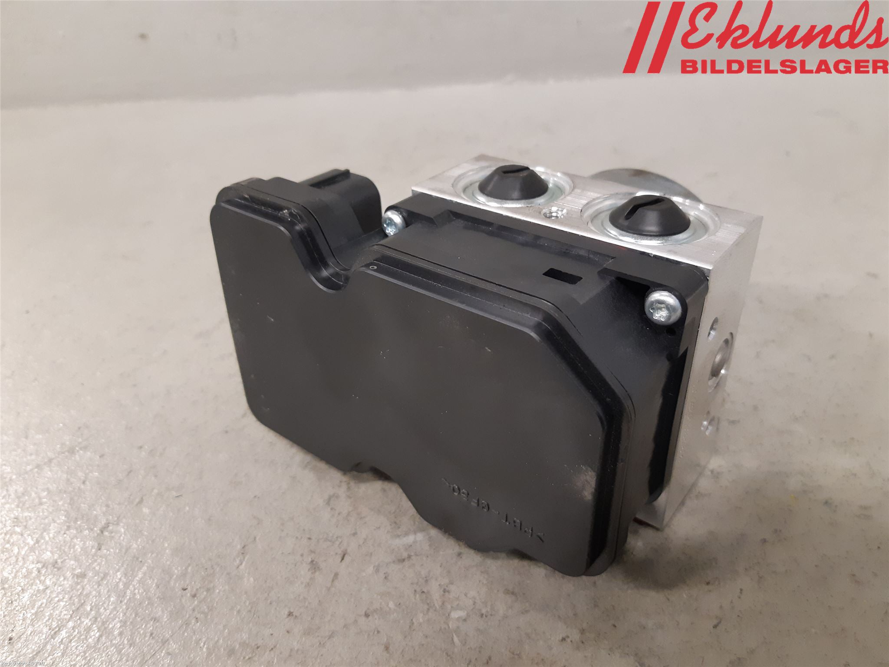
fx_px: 668
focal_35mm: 26
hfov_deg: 67.3
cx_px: 444
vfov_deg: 53.1
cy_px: 334
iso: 250
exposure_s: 1/50
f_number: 1.7
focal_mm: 3.93
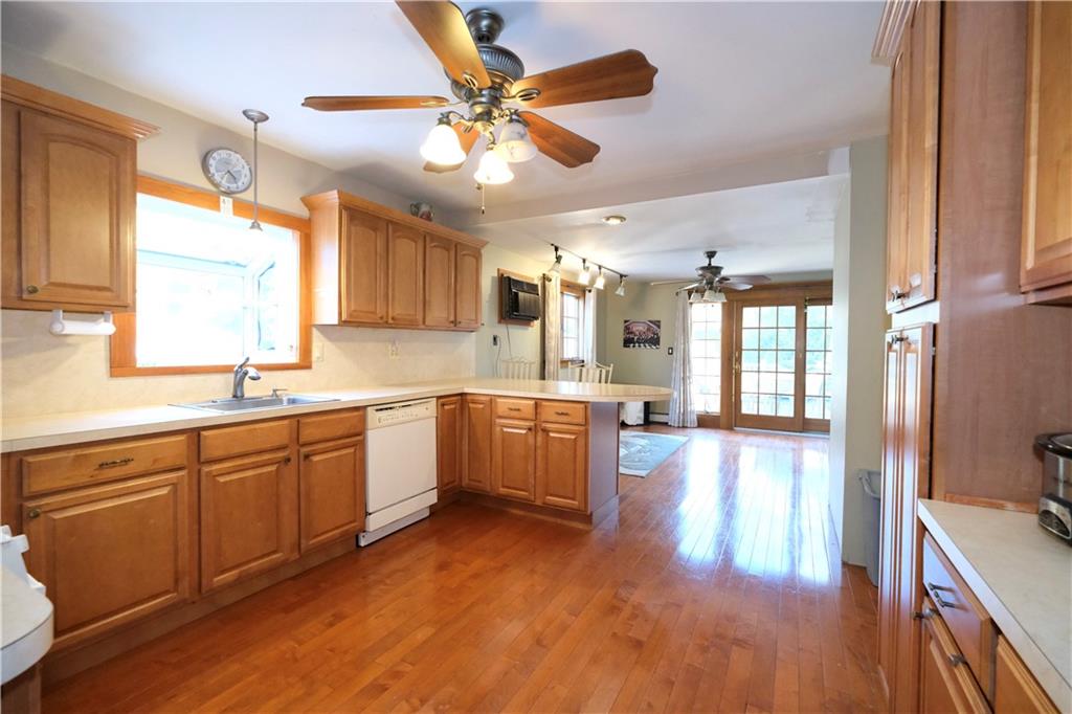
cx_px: 536
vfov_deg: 77.3
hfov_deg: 100.4
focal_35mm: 15
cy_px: 357
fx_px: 446
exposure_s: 1/100
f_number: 4
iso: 4000
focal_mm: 10
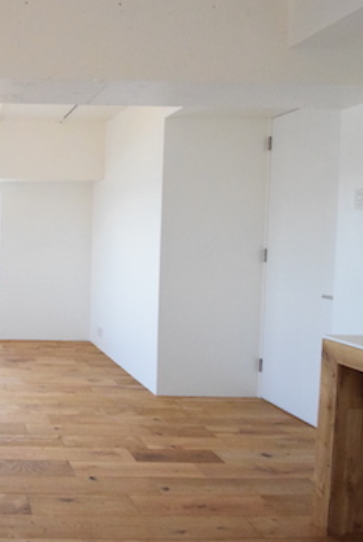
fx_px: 408
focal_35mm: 27
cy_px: 241
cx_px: -39
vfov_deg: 67.1
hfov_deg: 39.2
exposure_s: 1/800
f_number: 8
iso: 6400
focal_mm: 10
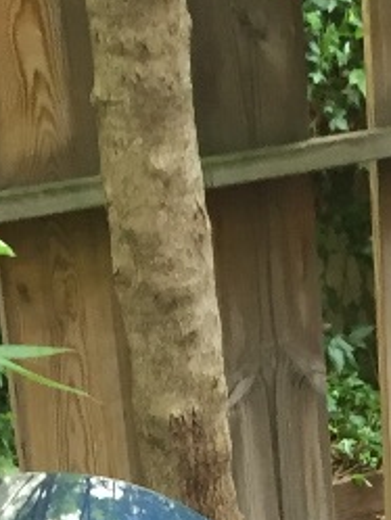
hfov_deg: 9.9
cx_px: 404
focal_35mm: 149
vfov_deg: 10.9
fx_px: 2242
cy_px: 1309
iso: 40
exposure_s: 1/33
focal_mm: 4.15
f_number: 2.2
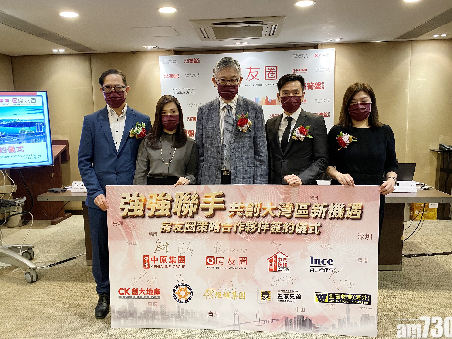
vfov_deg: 51.4
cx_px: 228
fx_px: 353
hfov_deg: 65.3
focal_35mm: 27
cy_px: 168
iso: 250
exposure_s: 1/50
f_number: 1.8
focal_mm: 4.25
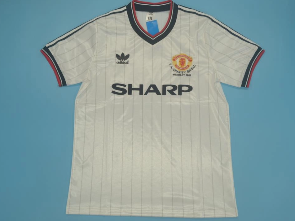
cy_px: 110
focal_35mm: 36
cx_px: 154
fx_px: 307
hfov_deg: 51.3
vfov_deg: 39.7
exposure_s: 1/200
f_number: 4.5
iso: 200
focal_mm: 22
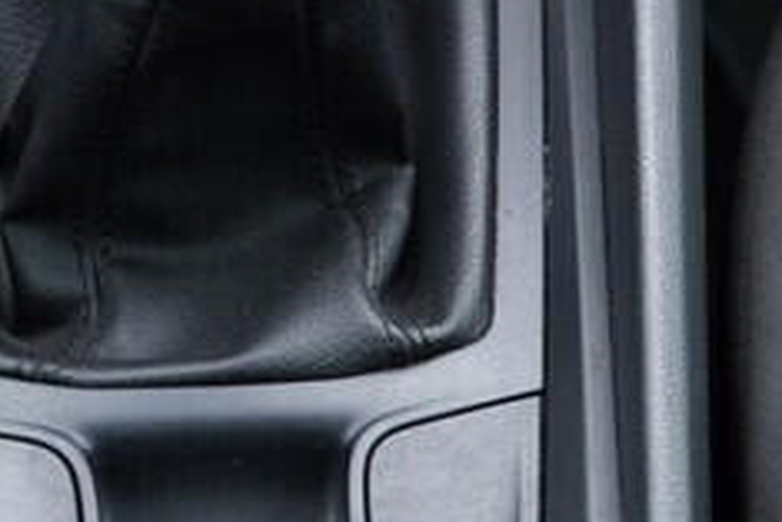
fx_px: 3412
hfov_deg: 13.0
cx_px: 153
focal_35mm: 157
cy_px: 95
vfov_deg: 8.7
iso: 250
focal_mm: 24
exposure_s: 1/40
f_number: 2.8
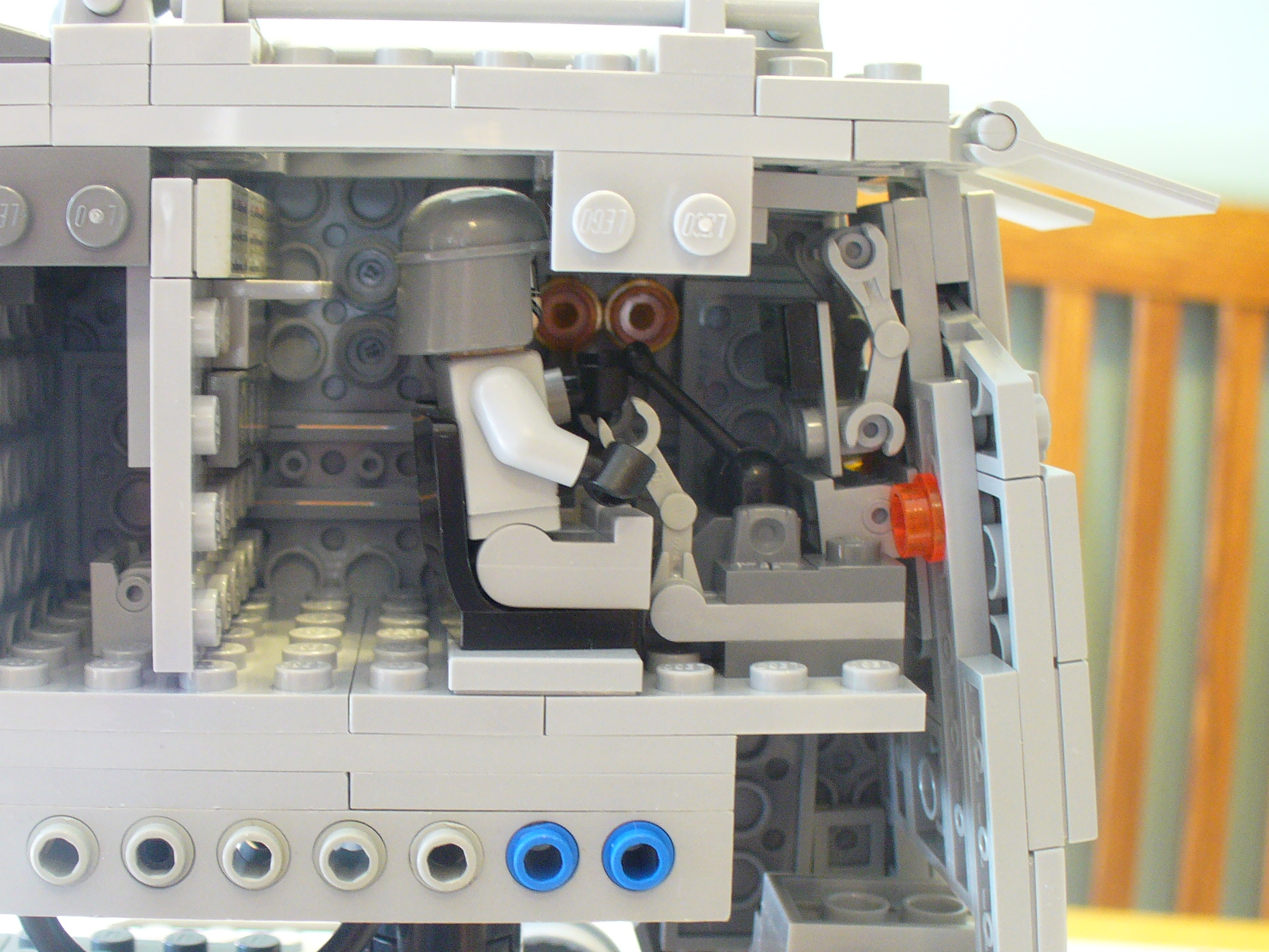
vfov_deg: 29.0
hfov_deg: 38.1
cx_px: 529
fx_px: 1833
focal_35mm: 50
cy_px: 597
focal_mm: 6.1
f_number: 2.8
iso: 150
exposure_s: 1/10
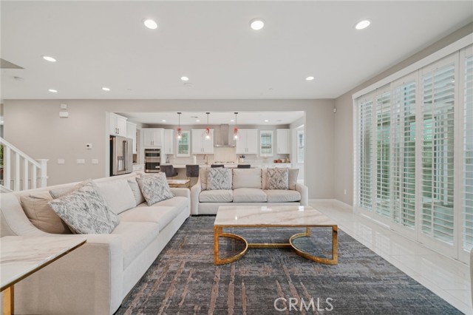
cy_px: 158
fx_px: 184
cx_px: 236
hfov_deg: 104.3
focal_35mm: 14
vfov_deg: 81.1
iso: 400
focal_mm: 14
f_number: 11
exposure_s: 1/15
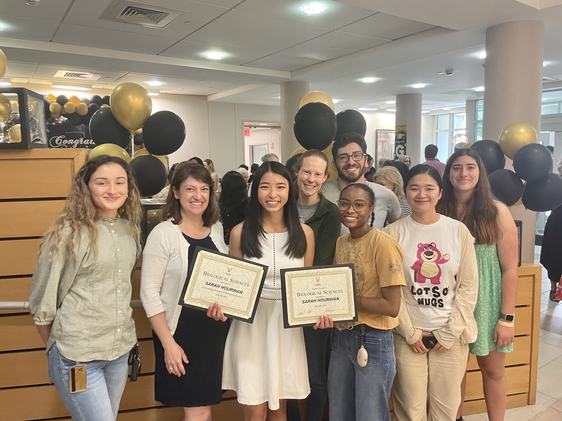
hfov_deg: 67.3
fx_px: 422
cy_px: 210
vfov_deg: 53.1
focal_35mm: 26
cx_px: 281
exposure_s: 1/60
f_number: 1.6
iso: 200
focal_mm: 4.2
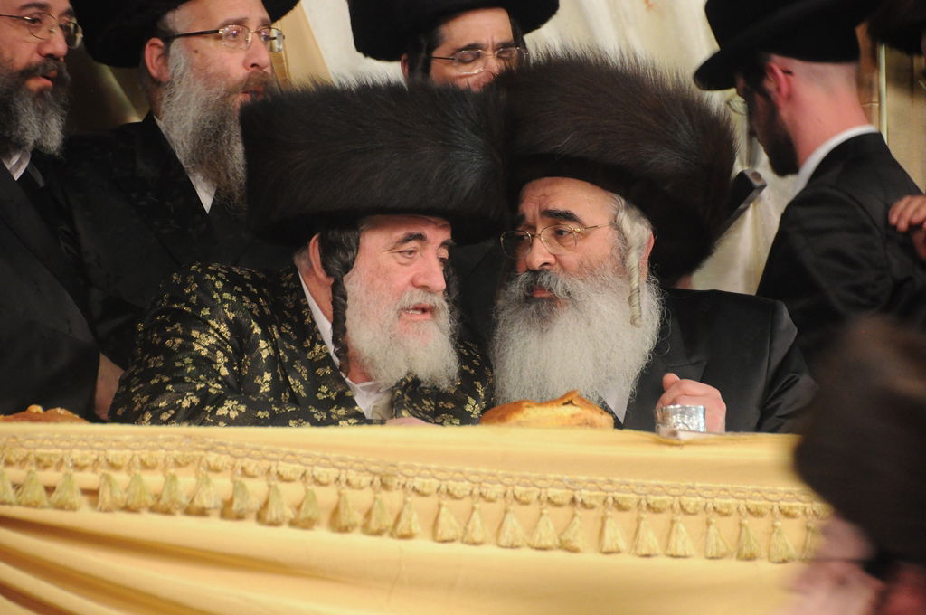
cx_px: 463
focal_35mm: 195
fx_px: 5009
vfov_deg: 7.0
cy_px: 308
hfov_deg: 10.6
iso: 2000
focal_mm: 130
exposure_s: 1/25
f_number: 5.6
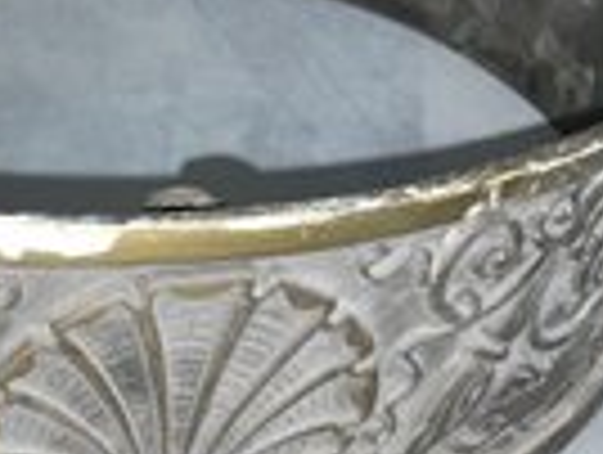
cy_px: 276
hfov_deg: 25.0
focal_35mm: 74
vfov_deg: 19.9
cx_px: -7
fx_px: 1291
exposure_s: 1/50
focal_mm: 3
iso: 32
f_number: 1.8
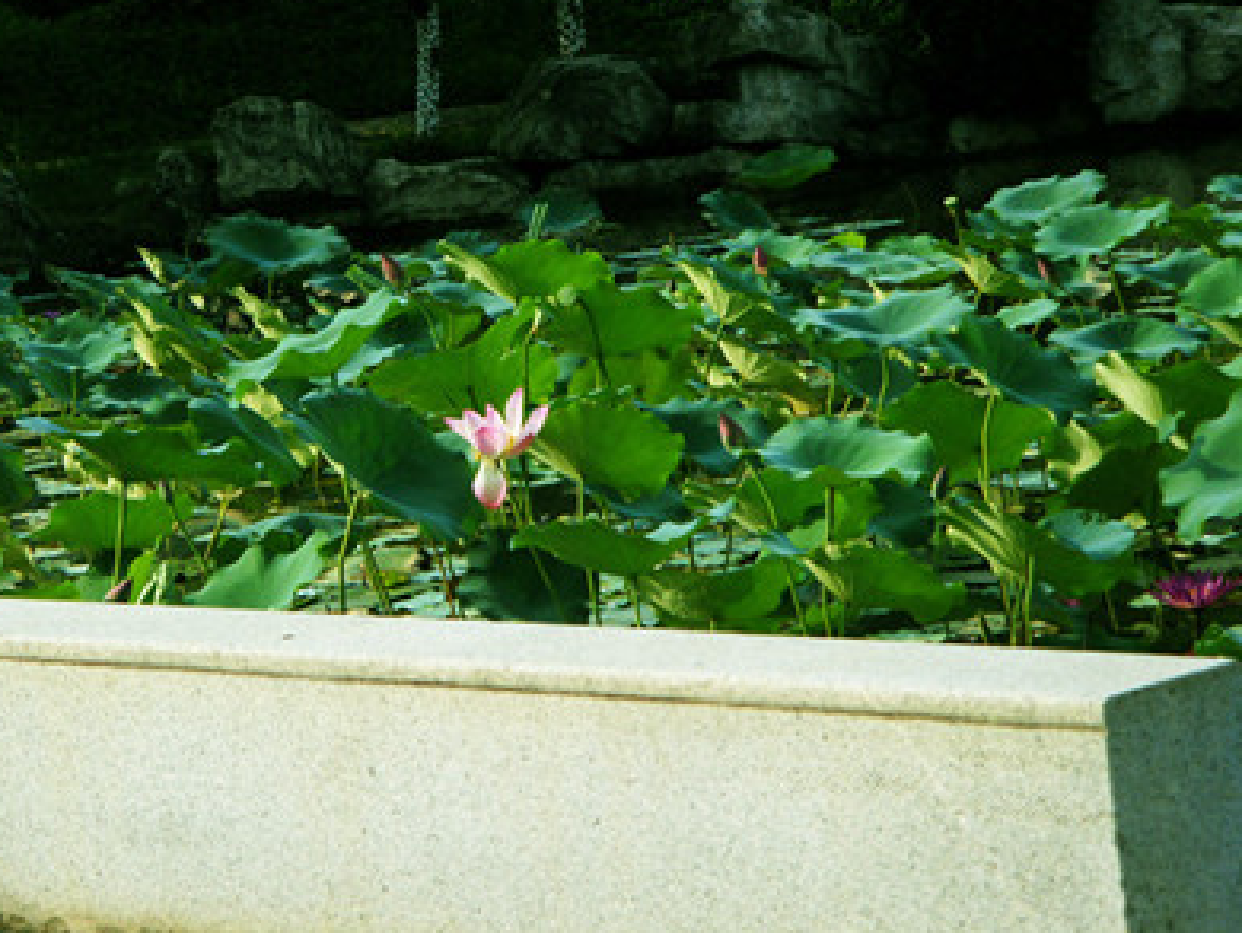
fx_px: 5385
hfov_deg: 13.1
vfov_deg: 9.9
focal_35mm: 150
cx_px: 468
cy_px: 498
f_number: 4.6
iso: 80
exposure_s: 1/350
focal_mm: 19.8
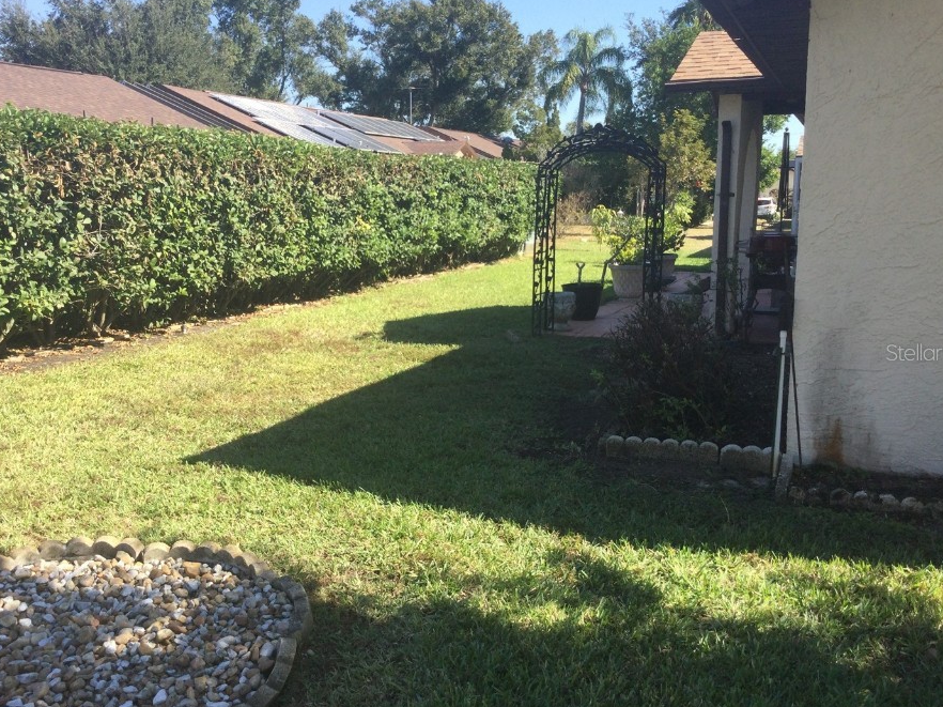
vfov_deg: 39.6
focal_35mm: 36
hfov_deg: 51.3
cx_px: 439
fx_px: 980
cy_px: 352
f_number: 2.4
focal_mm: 3.3
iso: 25
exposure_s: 1/522
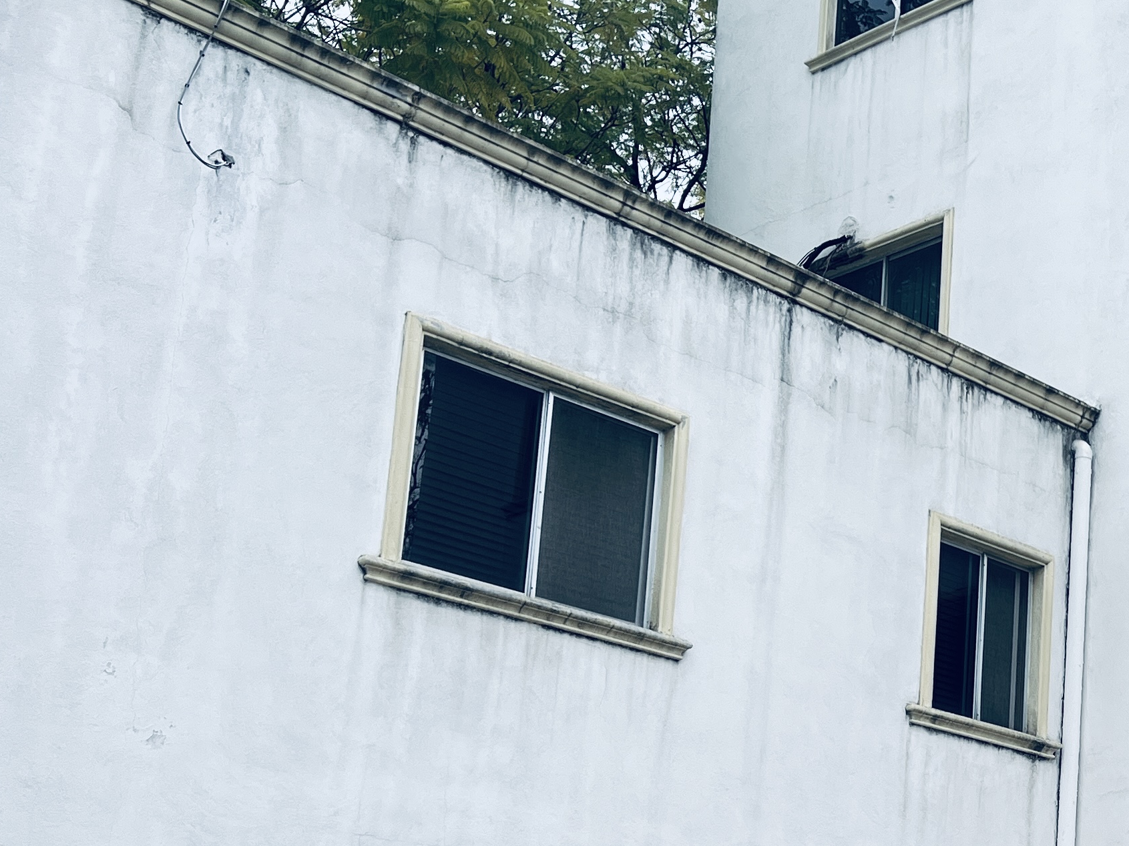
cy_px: 709
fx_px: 2022
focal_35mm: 62
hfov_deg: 29.1
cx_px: 1145
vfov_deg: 23.2
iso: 50
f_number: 1.5
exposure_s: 1/1698
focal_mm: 5.7
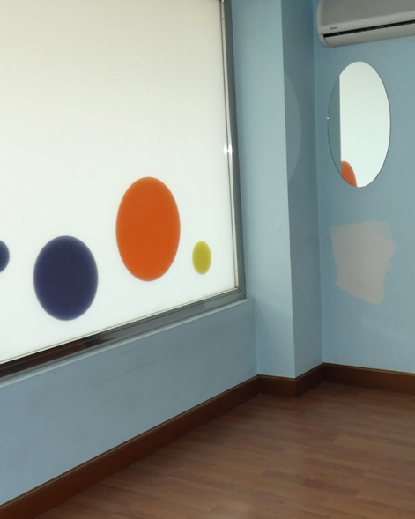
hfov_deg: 32.1
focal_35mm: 47
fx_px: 722
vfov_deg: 39.4
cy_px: 300
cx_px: 195
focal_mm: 3.6
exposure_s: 1/160
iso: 80
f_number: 2.8
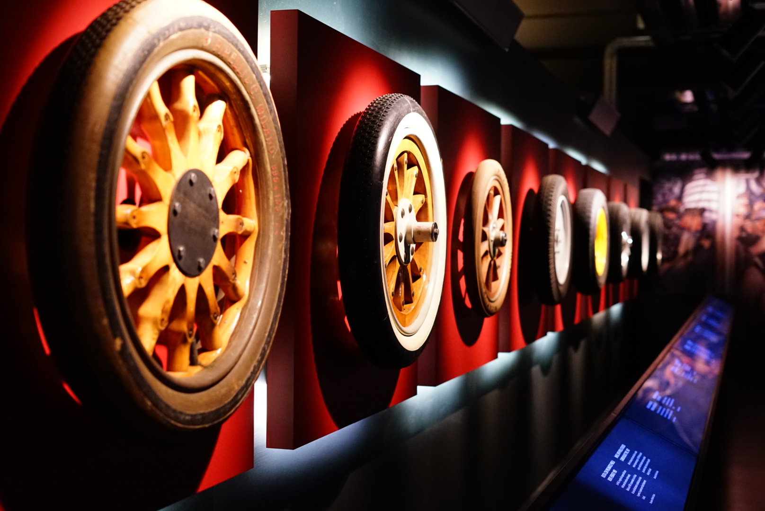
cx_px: 382
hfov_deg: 39.6
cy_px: 256
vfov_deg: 27.0
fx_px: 1063
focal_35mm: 50
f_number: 2.8
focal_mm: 50
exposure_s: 1/60
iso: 4000
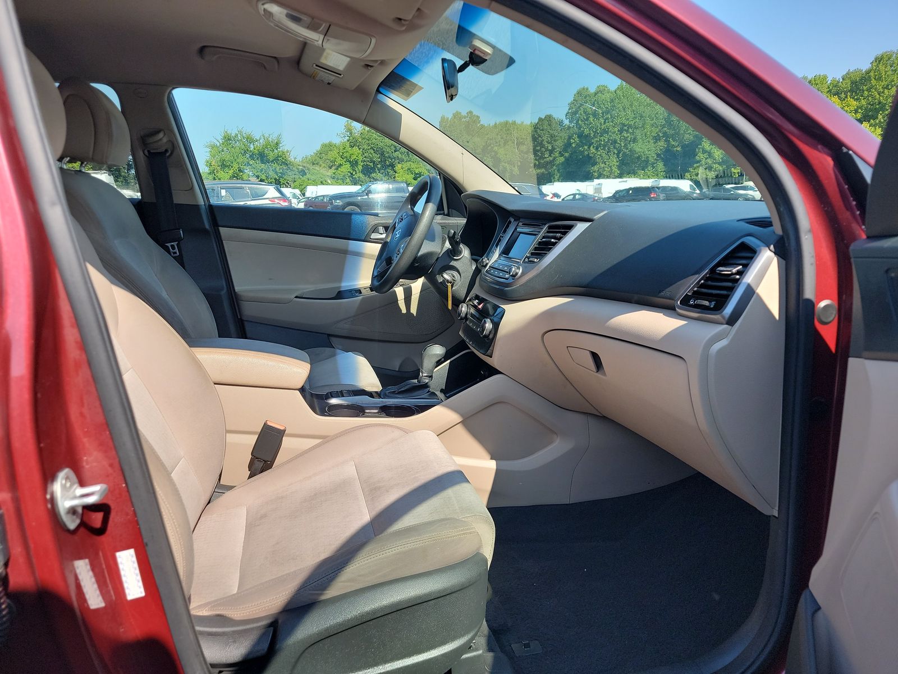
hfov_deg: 71.6
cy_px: 337
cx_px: 449
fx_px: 623
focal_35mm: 24
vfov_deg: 56.8
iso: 50
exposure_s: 1/317
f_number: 1.8
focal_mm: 6.7
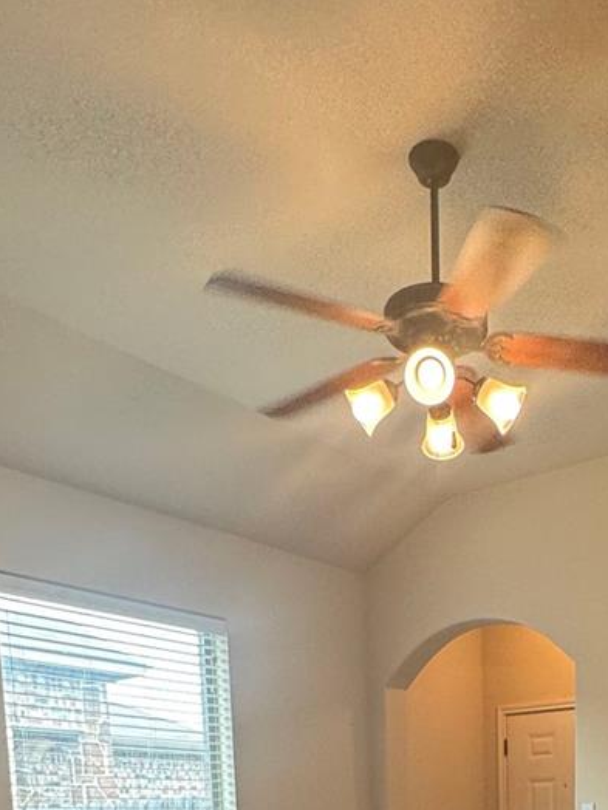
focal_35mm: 41
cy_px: 963
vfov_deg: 36.0
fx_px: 960
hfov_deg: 34.3
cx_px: 466
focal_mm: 2.22
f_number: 2.2
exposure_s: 1/120
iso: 250
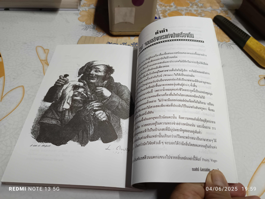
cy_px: 100
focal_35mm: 24
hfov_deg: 71.6
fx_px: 184
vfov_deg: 56.8
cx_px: 132
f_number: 1.7
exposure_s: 1/33.3
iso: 957
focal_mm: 5.31
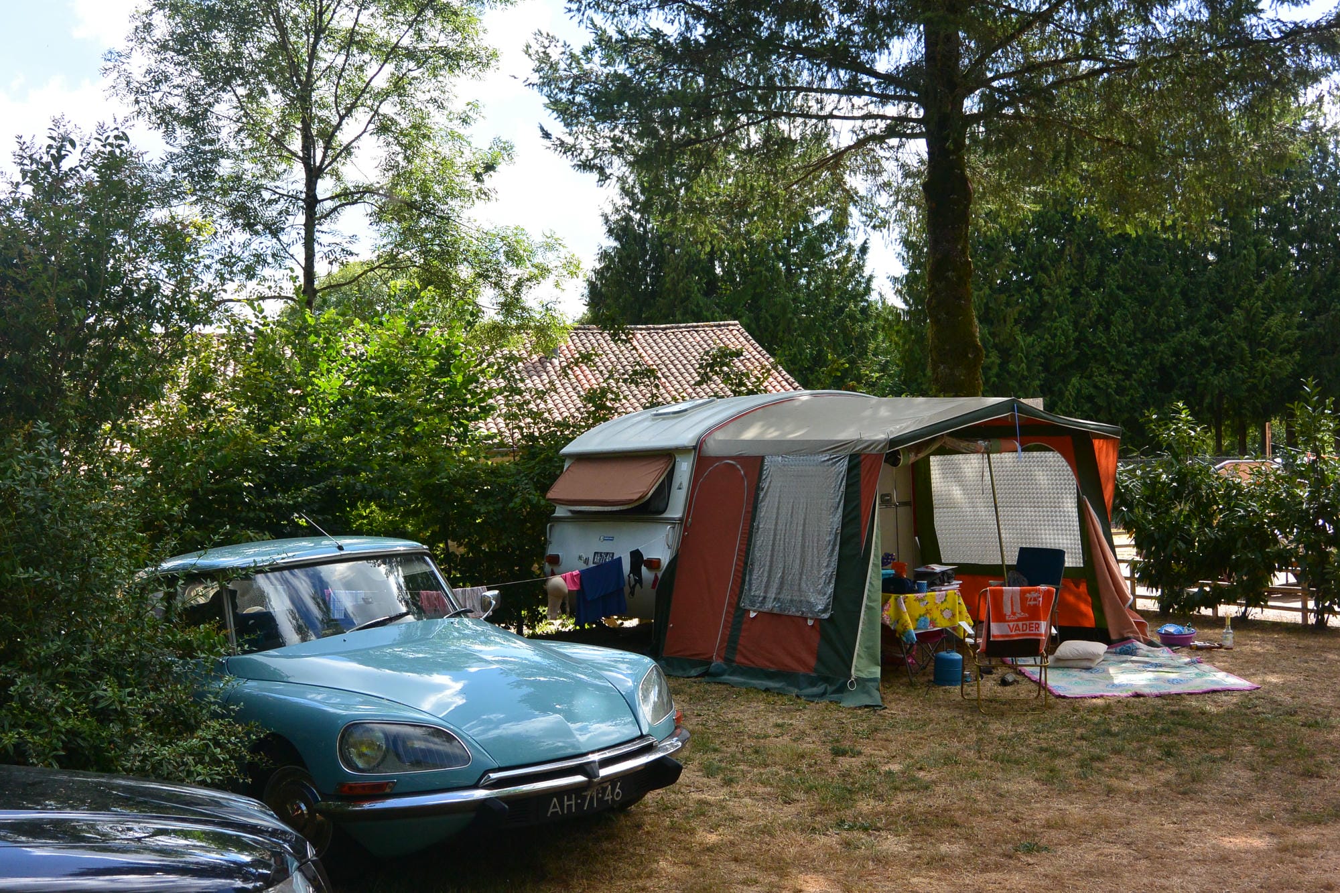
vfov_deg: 35.9
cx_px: 670
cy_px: 446
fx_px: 1377
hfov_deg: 51.9
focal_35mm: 37
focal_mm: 14
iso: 160
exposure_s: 1/640
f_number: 4.5
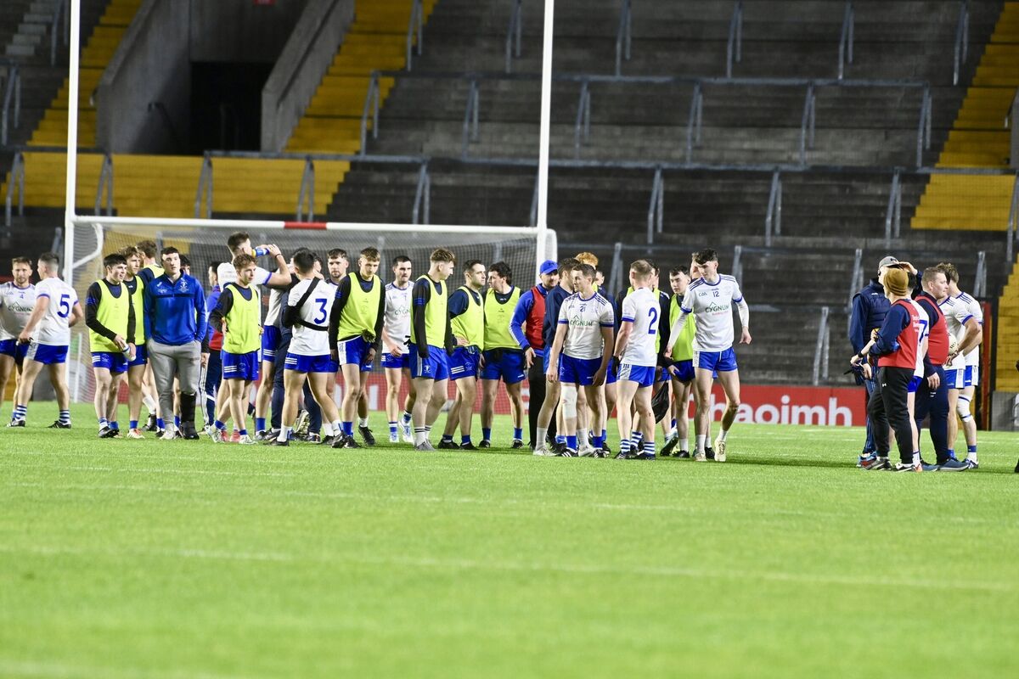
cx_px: 510
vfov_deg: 3.5
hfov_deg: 5.3
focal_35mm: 390
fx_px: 11038
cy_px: 340
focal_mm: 390
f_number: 5.6
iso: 4000
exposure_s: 1/400
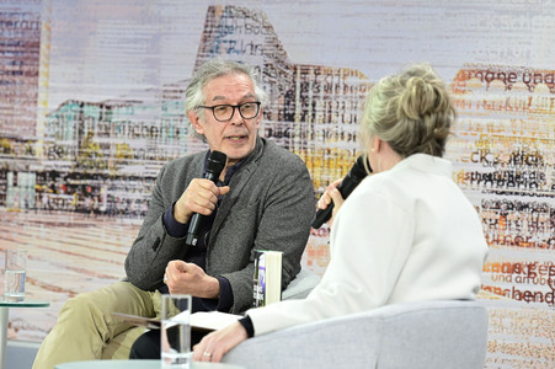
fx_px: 2157
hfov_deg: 14.7
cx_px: 278
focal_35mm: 140
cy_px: 184
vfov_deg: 9.8
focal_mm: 140
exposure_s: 1/250
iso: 640
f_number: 4
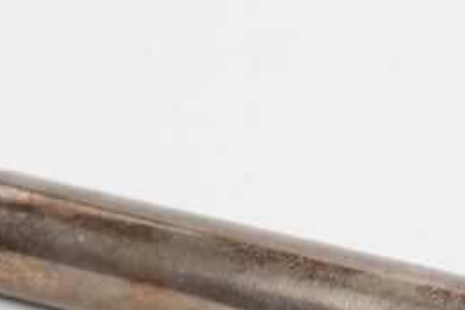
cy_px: 426
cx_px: 705
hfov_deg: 10.2
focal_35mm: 194
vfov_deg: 7.0
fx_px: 2506
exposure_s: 1/100
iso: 400
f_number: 20
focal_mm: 30
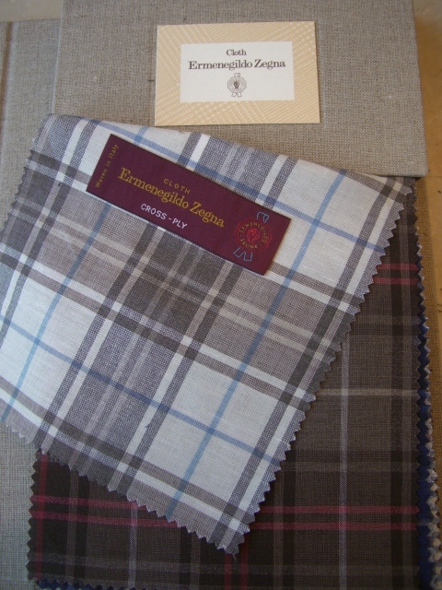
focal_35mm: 38
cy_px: 295
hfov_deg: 37.7
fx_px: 647
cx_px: 221
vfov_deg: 49.0
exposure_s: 1/60
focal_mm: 7.9
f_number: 2.8
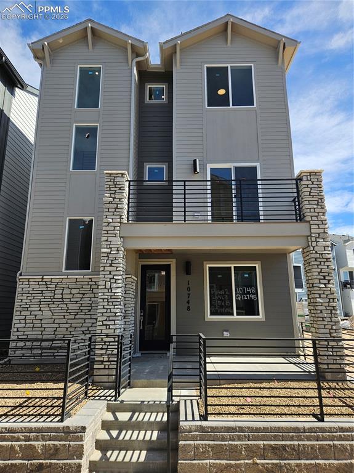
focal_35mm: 23
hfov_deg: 58.8
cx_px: 177
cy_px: 236
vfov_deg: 74.0
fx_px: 314
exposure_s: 1/2000
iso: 40
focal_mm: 5.4
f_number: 1.8
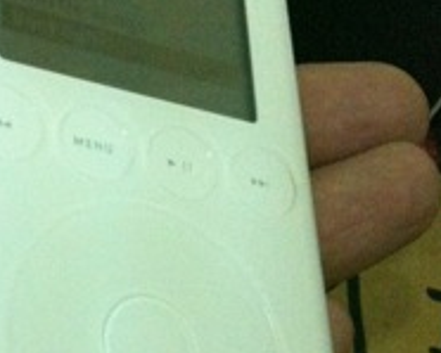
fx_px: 1149
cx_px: 23
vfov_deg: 17.4
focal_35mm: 88
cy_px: 242
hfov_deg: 21.1
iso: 640
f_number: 2.8
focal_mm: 3.85
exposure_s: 1/15
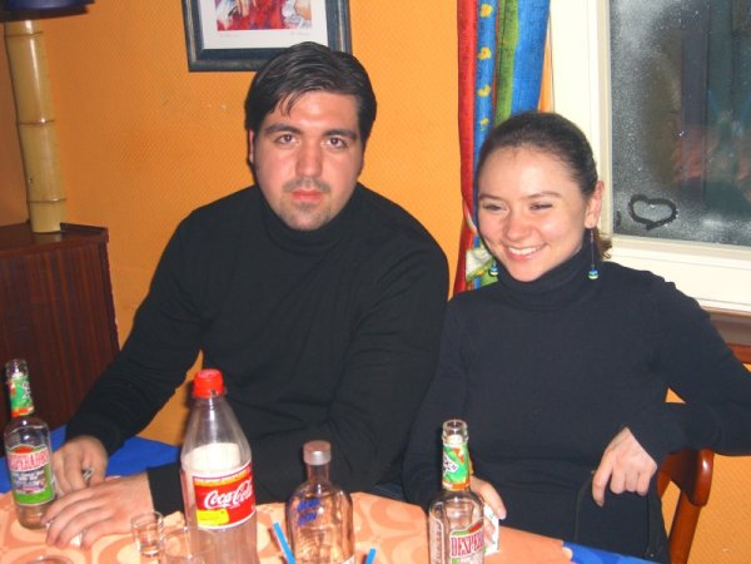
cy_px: 282
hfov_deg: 41.2
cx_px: 376
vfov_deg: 31.5
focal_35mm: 46
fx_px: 998
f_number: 3.1
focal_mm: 9.5
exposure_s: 1/60
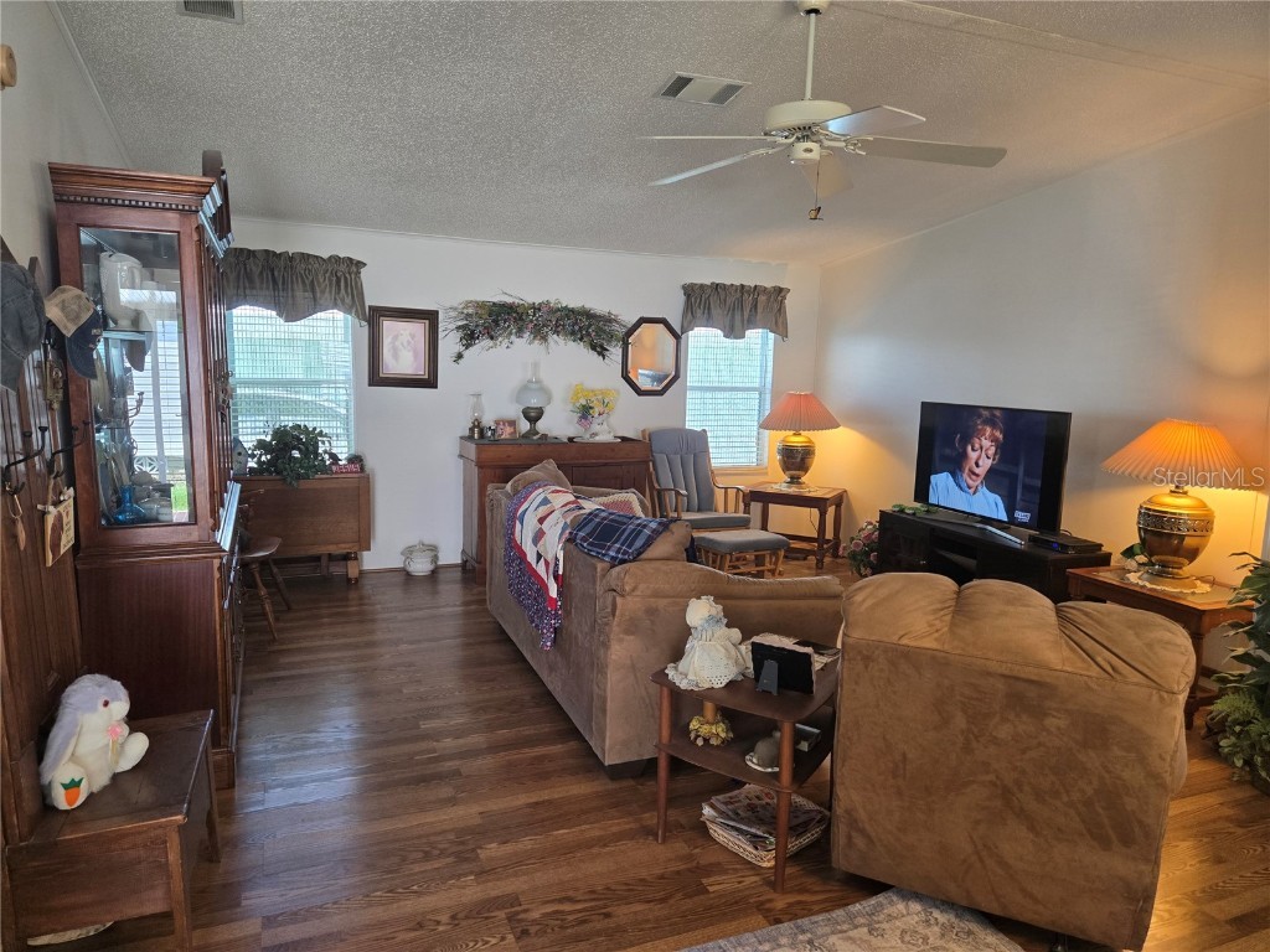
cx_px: 635
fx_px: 844
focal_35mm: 23
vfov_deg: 58.9
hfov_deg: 73.9
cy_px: 476
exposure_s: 1/120
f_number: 1.8
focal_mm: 5.4
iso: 125
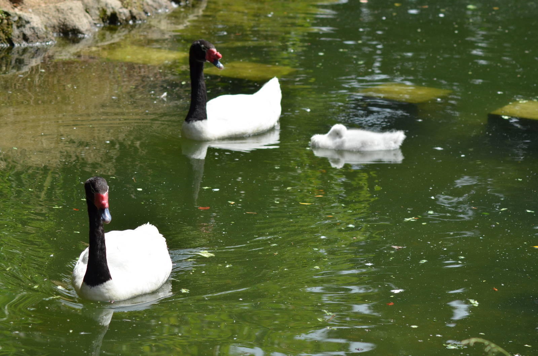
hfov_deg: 14.9
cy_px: 178
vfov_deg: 9.9
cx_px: 269
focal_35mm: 138
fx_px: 2058
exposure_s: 1/1600
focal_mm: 92
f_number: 6.3
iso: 400
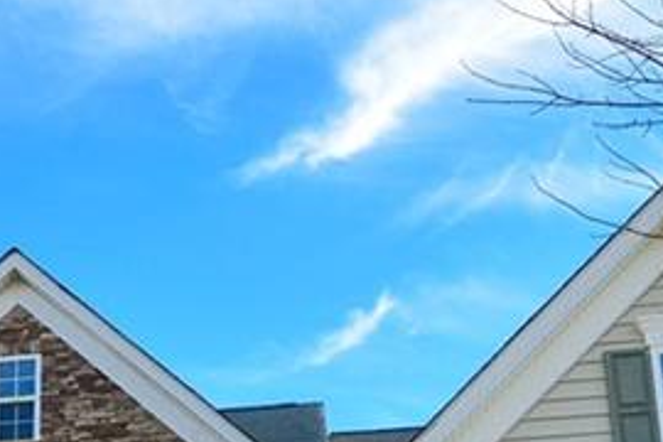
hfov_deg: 26.9
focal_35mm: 74
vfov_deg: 15.9
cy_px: 780
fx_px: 1361
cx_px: 138
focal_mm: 13
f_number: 10
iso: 400
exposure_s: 1/200
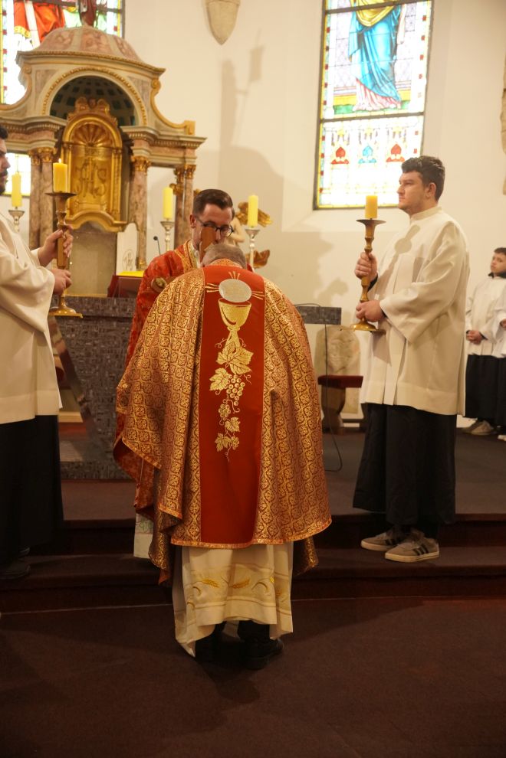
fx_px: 1050
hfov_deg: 27.1
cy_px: 379
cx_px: 253
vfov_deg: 39.7
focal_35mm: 50
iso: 2000
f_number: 3.5
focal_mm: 33.2
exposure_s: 1/125
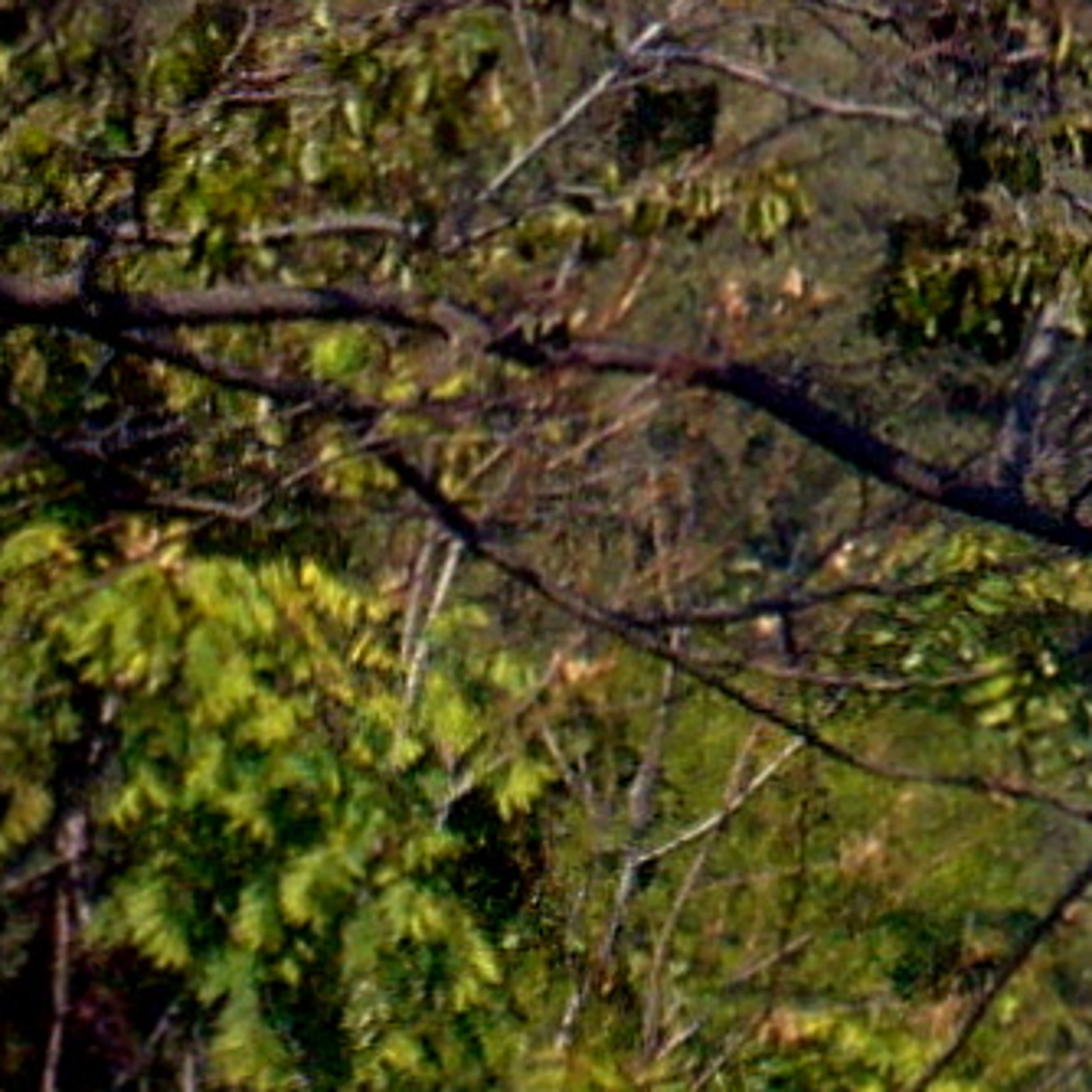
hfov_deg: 2.7
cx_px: 3224
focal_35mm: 640
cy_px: -1095
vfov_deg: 2.7
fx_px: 22842
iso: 64
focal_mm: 17.4
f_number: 5
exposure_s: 1/250
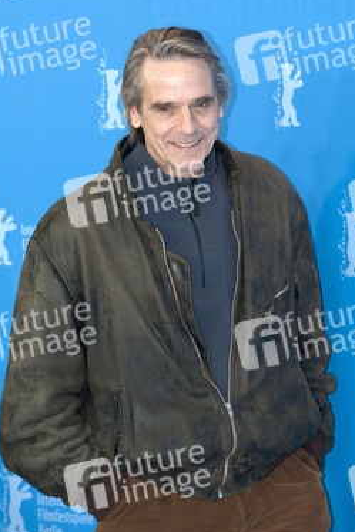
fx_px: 2615
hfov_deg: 7.8
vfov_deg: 11.6
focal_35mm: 177
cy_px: 265
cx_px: 179
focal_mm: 165
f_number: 5
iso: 1000
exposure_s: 1/250
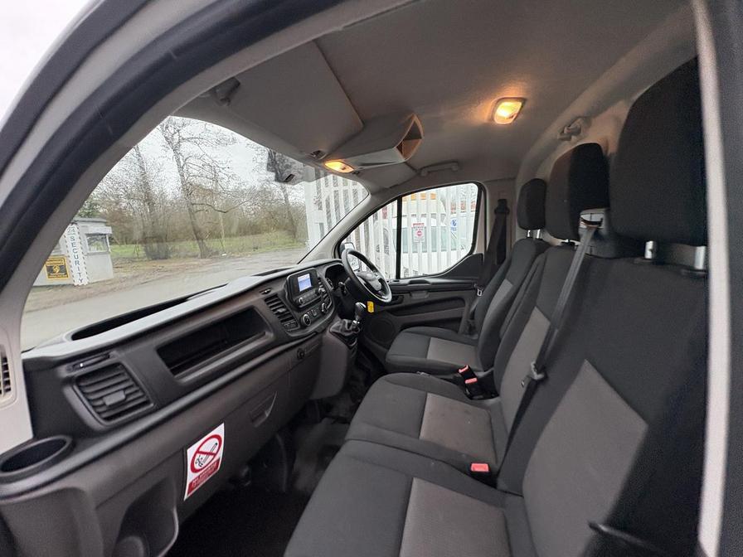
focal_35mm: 14
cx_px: 372
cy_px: 278
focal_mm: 2.22
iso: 250
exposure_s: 1/79
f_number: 2.2
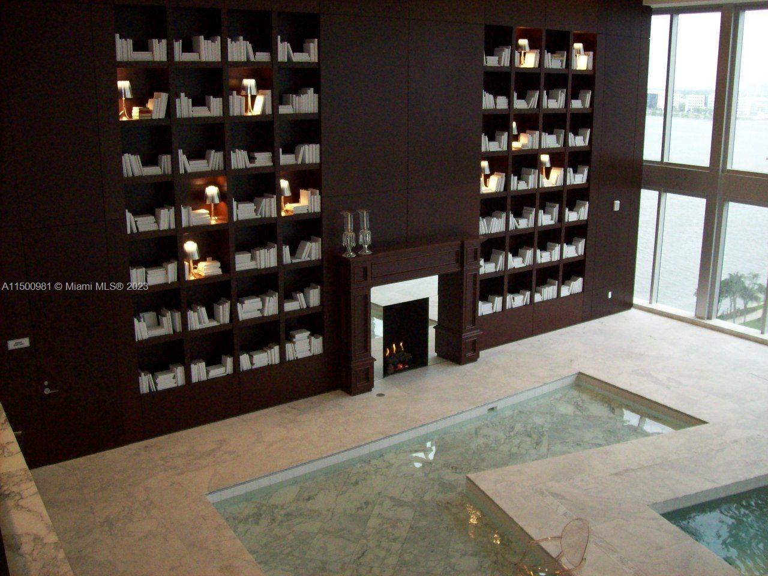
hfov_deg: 51.4
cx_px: 384
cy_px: 288
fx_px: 799
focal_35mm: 36
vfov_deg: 39.7
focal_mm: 6
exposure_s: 1/64
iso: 200
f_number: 2.7
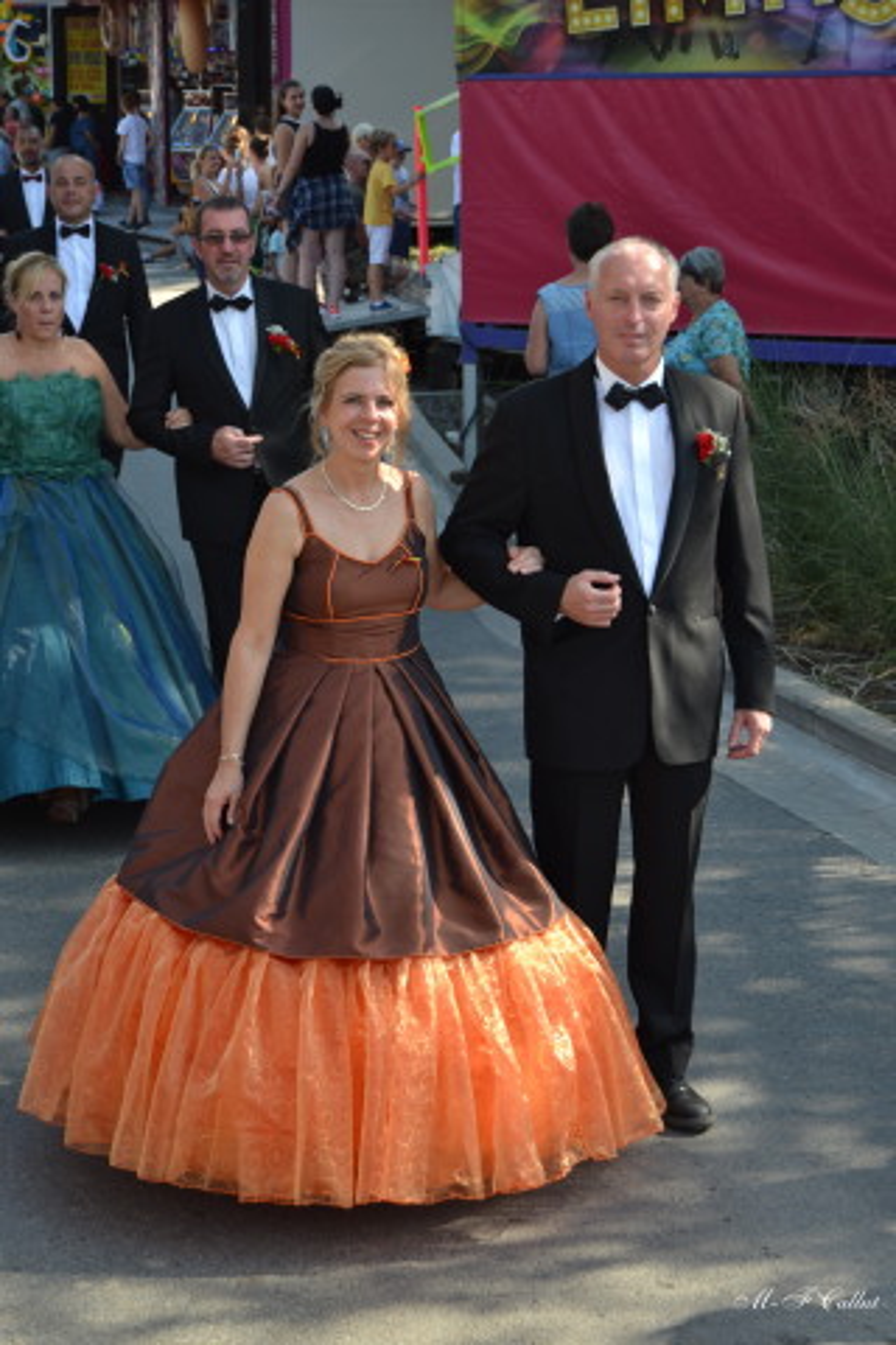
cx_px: 448
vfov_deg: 27.0
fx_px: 2800
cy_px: 672
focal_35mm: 75
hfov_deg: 18.2
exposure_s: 1/125
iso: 100
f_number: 5.6
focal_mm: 50
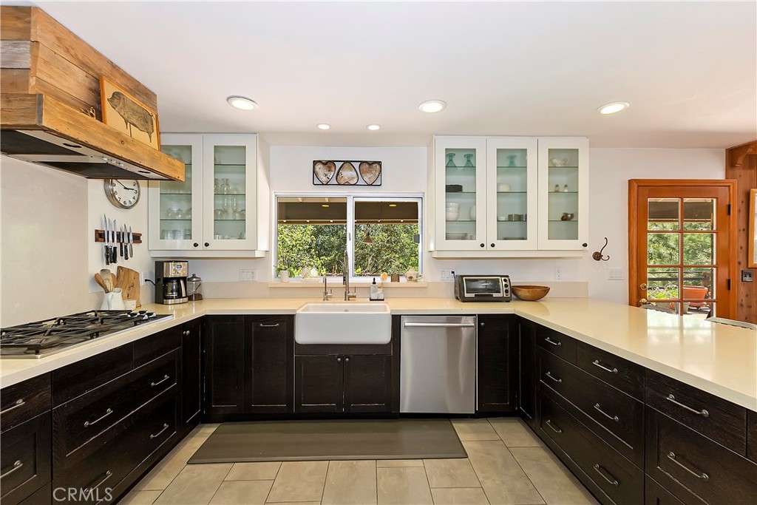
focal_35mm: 15
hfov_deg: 100.4
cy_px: 252
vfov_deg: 77.3
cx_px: 378
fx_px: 315
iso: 400
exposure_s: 1/30
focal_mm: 10
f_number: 8
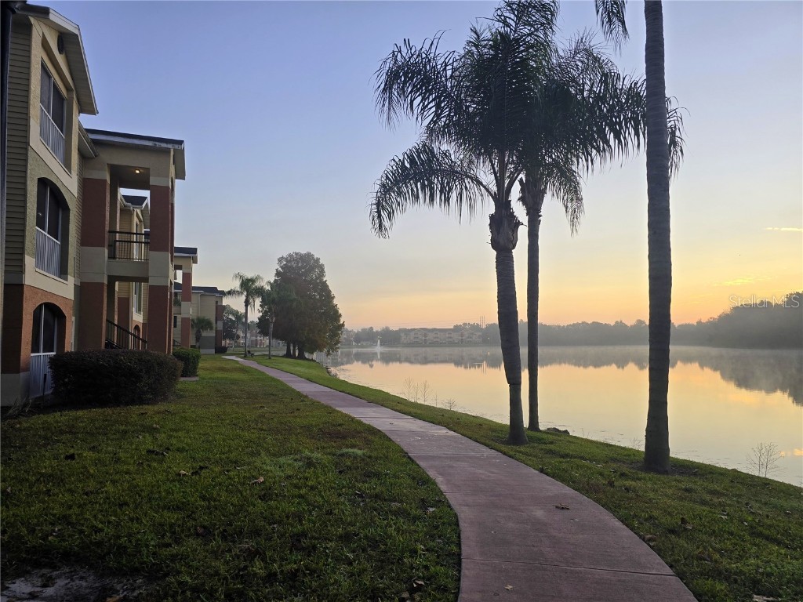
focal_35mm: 23
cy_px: 301
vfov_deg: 58.9
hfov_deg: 73.9
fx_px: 534
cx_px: 402
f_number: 1.7
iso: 50
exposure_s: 1/180
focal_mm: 6.3
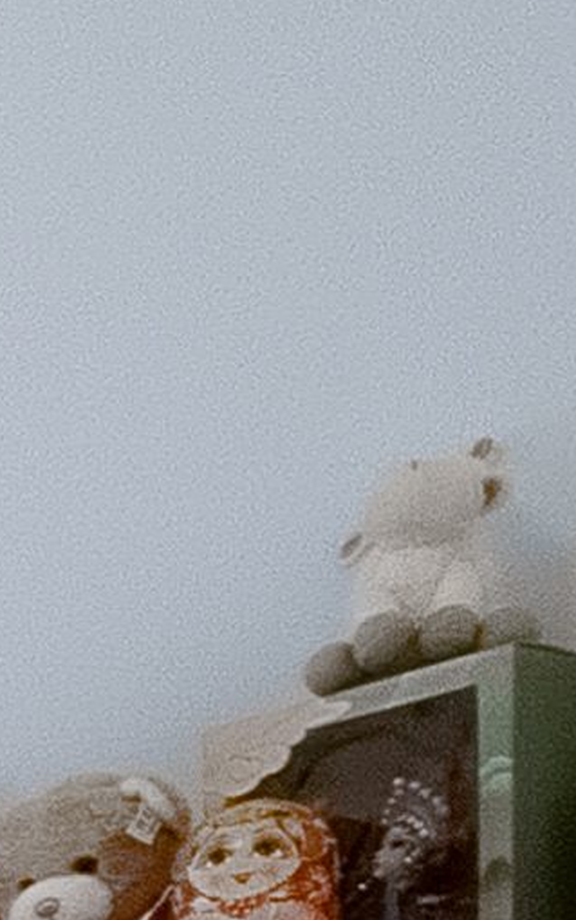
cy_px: 2188
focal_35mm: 108
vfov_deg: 13.8
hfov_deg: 6.5
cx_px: -2250
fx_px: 2711
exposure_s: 1/250
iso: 50
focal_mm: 2.2
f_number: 2.2
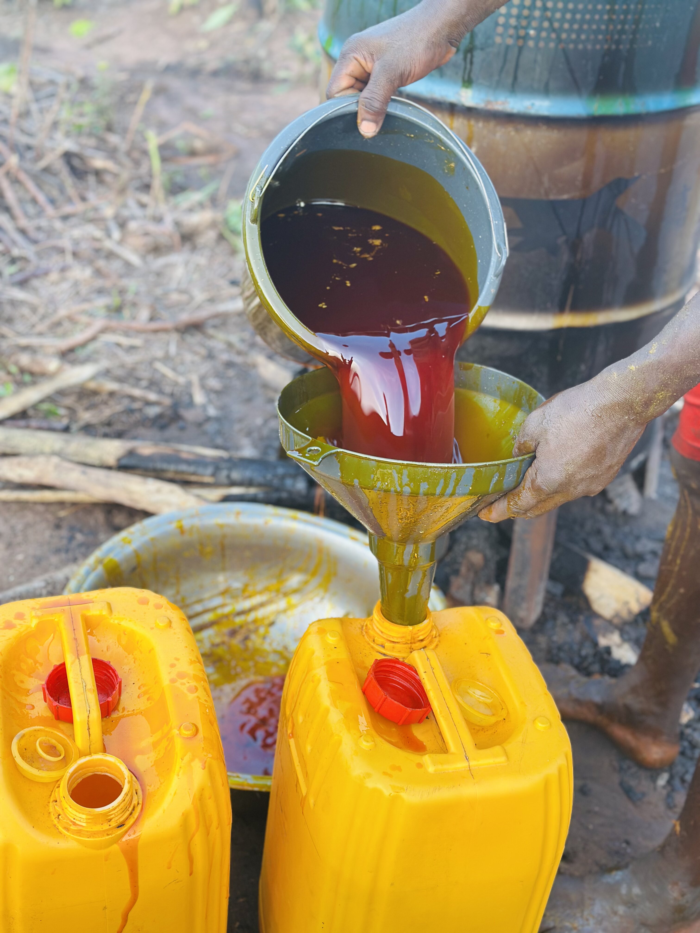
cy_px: 466
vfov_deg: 39.7
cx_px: 350
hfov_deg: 30.3
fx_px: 1294
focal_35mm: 48
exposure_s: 1/79
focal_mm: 6.86
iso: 125
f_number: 1.78
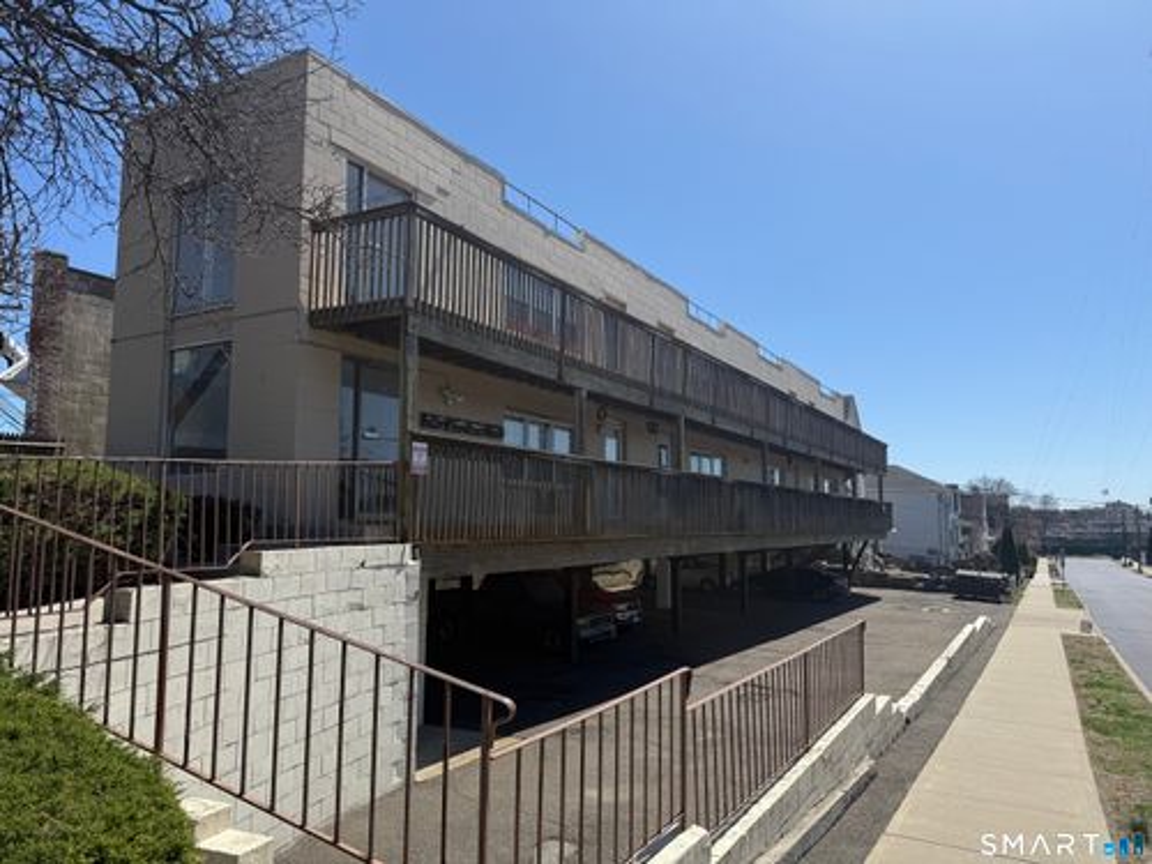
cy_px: 432
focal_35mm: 24
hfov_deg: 71.6
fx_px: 799
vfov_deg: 56.8
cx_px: 576
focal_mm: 6.76
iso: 80
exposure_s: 1/5714
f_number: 1.78
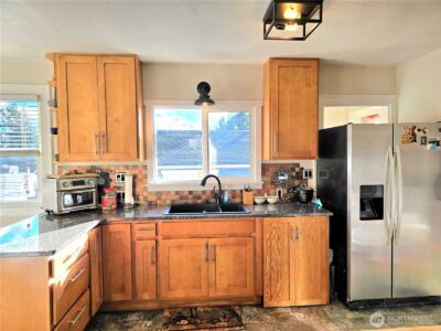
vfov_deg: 58.9
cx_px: 220
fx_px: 293
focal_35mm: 23
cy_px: 166
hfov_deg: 73.9
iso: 16
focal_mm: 6.3
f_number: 1.7
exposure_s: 1/120
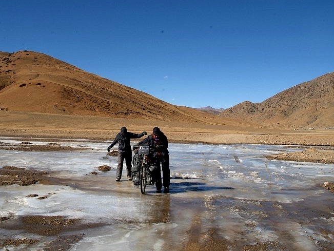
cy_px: 127
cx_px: 147
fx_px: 377
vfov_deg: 36.9
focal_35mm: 39
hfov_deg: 47.7
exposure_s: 1/250
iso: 100
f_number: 8
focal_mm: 22
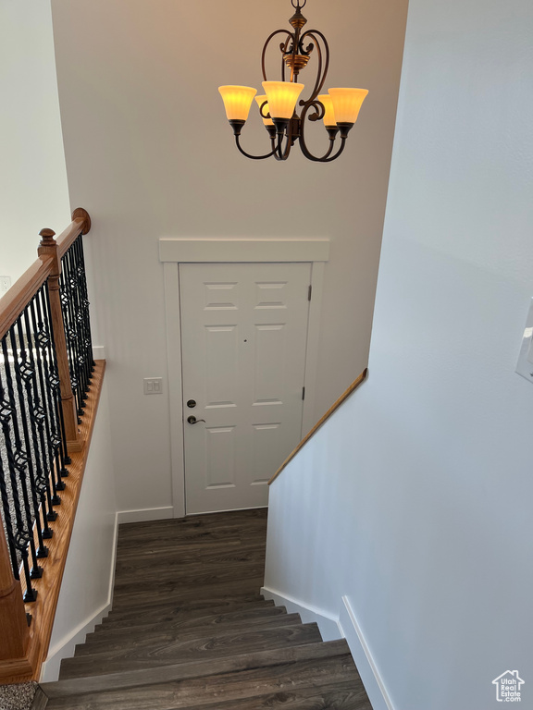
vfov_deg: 67.3
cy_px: 355
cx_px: 266
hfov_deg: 53.1
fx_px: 534
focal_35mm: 26
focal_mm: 5.1
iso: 64
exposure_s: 1/120
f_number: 1.6
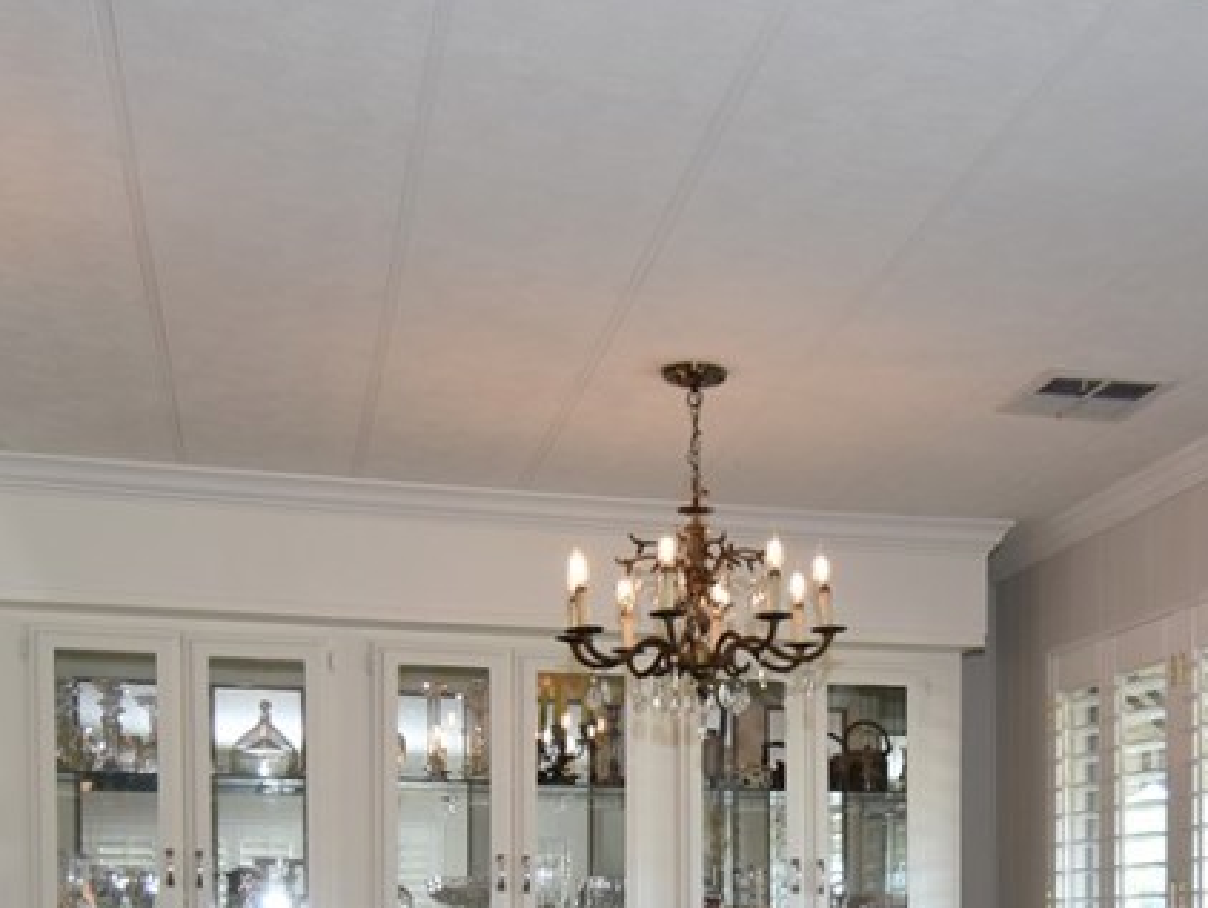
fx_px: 2933
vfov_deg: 17.1
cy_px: 944
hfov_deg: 23.1
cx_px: 859
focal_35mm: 84
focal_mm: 24
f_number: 4
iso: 200
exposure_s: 1/60
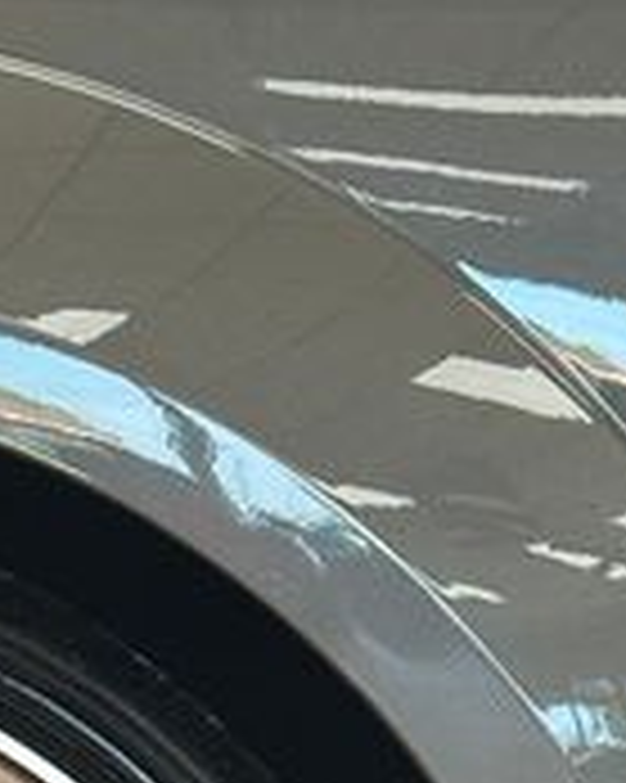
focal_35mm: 172
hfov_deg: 8.5
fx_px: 3987
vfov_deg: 10.9
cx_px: -599
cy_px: 1035
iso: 160
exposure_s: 1/120
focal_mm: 6.86
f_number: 1.78
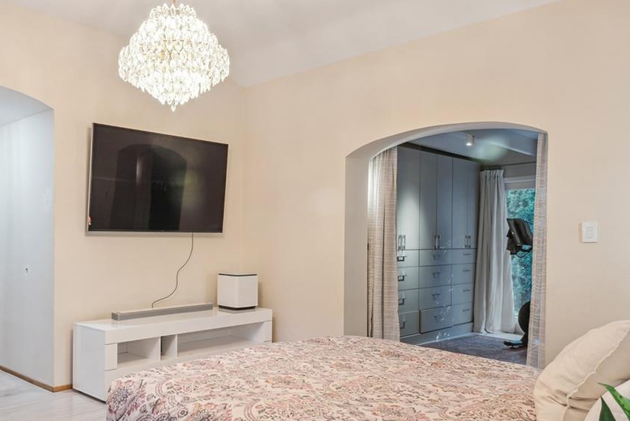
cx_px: 193
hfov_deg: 57.0
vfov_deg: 41.0
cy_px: 245
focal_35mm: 32
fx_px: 560
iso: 250
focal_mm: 17
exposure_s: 1/13
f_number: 8
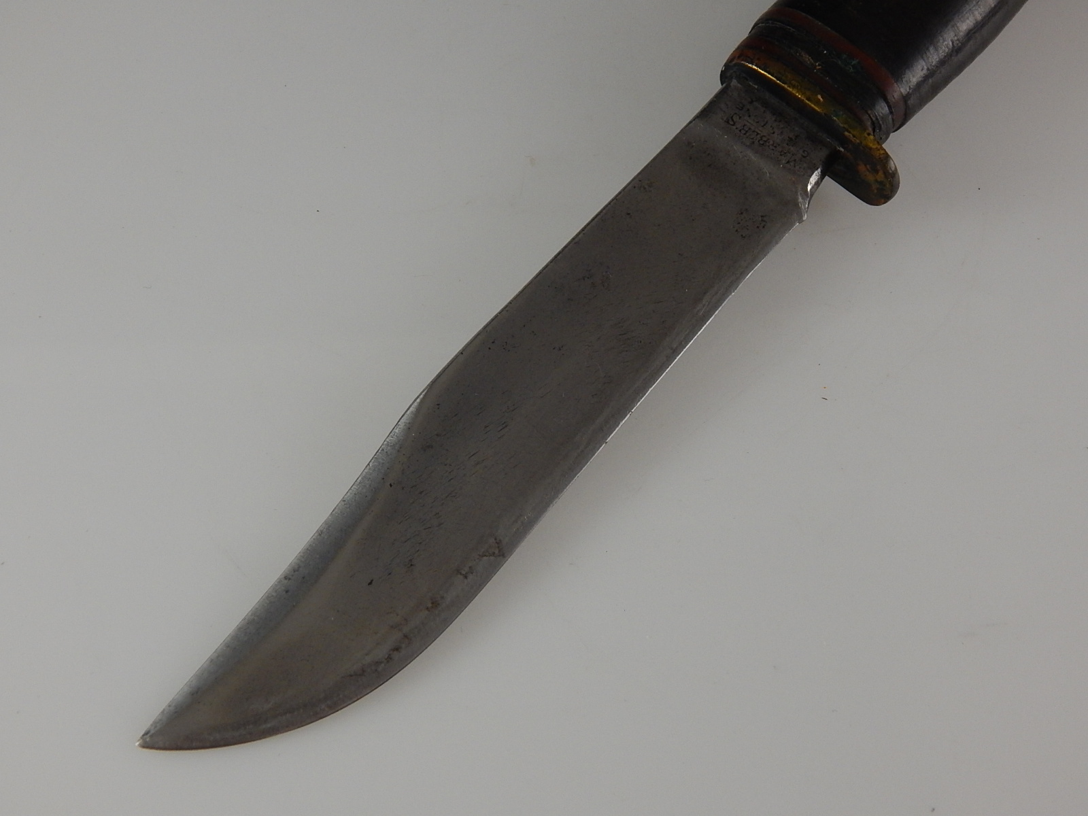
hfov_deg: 31.7
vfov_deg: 24.0
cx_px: 544
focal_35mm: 61
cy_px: 408
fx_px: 1917
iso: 320
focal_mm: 10.9
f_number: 4
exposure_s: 1/250
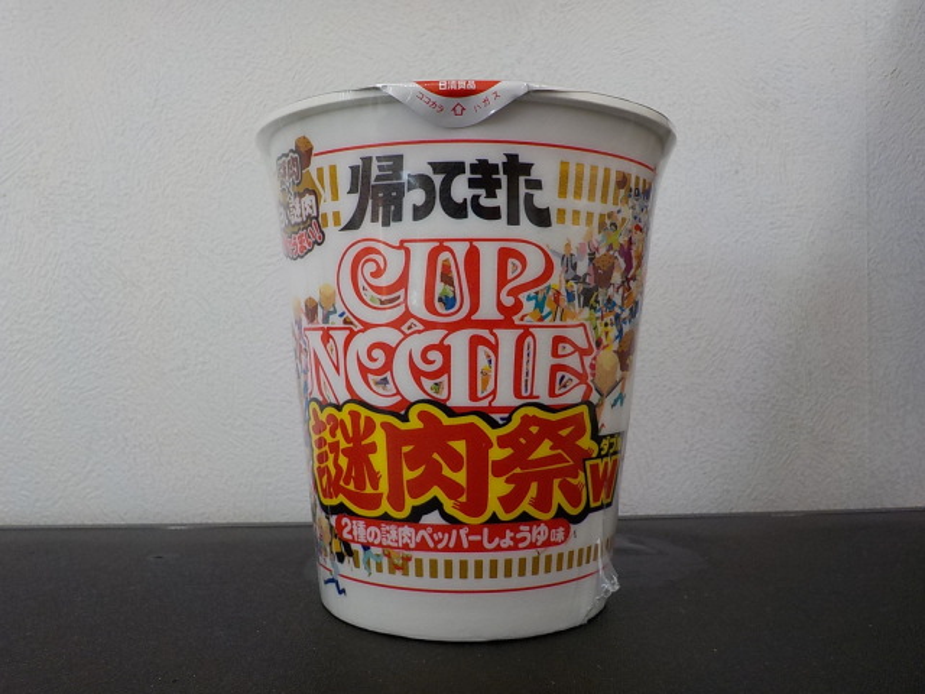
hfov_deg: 60.0
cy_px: 347
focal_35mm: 30
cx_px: 462
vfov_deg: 46.8
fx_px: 802
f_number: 3.3
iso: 125
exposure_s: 1/80
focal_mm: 4.1
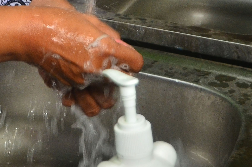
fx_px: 978
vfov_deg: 9.3
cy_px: -139
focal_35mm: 140
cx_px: 39
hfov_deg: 14.6
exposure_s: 1/90
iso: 400
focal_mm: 22
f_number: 4
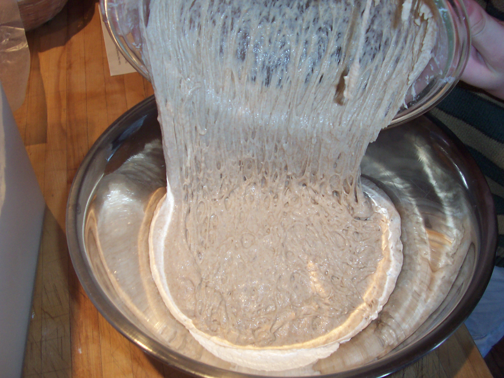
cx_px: 252
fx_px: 539
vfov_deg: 38.7
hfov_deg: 50.1
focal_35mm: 37
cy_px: 189
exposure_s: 1/60
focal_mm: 5.6
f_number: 2.8
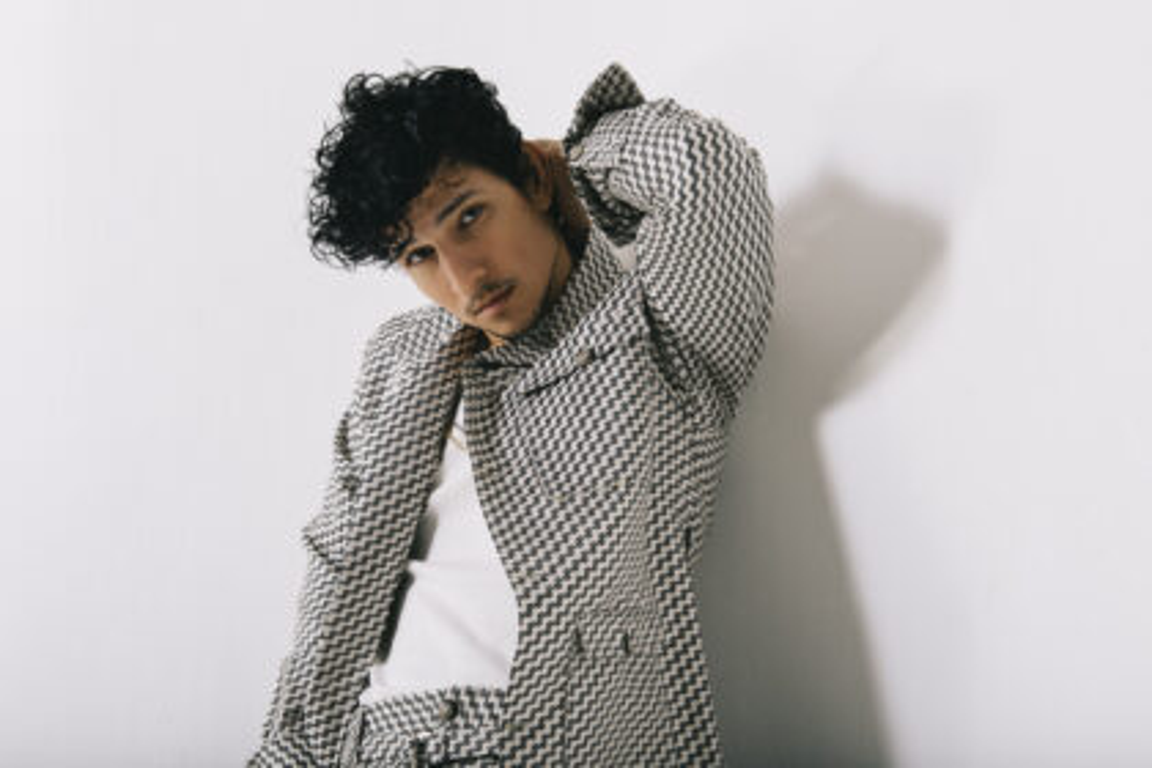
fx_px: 1440
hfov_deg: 43.6
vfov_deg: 29.9
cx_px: 576
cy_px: 384
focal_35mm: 45
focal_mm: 45
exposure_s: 1/200
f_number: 10
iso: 200
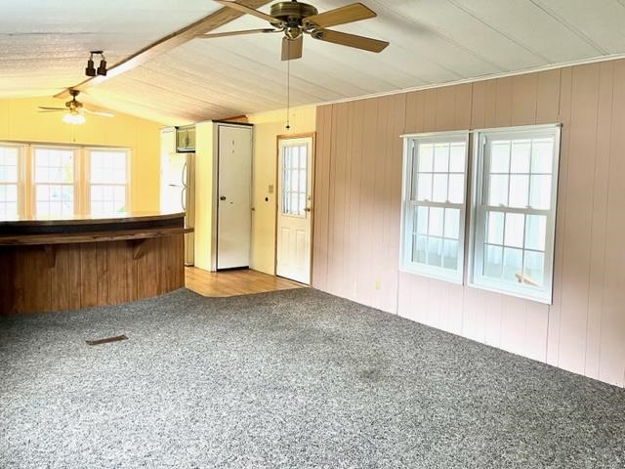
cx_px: 312
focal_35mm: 26
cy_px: 234
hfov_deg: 67.3
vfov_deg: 53.1
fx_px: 469
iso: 125
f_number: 1.6
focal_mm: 5.1
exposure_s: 1/60
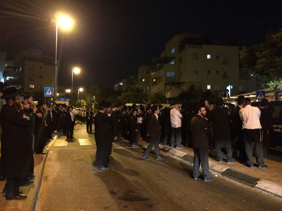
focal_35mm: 30
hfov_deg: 60.0
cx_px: 141
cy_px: 106
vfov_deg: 46.8
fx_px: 244
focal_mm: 4.12
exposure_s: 1/15
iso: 640
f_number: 2.2
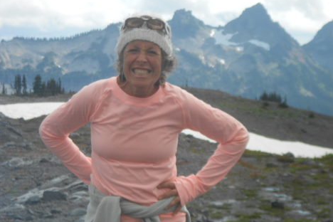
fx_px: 1258
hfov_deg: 15.1
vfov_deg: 10.1
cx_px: 166
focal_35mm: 136
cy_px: 99
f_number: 6.5
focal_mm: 23
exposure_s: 1/160
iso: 80
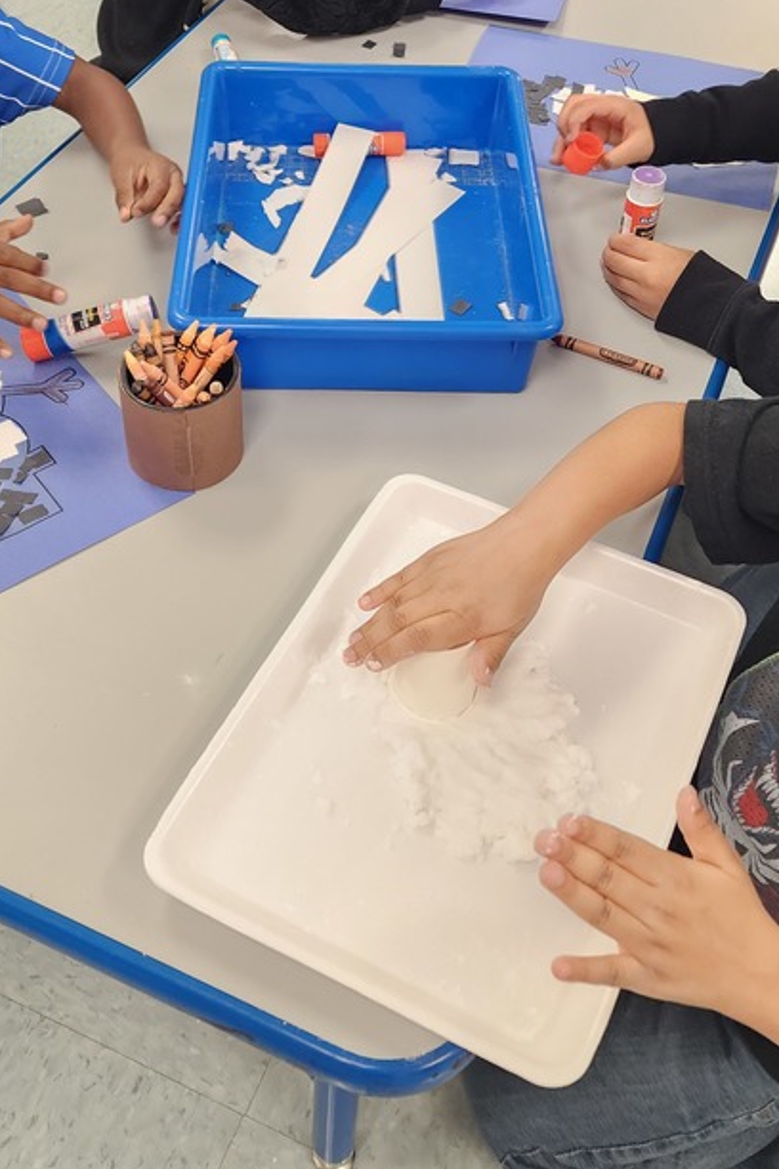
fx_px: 1298
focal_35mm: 40
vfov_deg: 47.6
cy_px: 384
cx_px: 353
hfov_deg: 33.4
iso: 320
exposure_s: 1/120
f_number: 1.8
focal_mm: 6.4
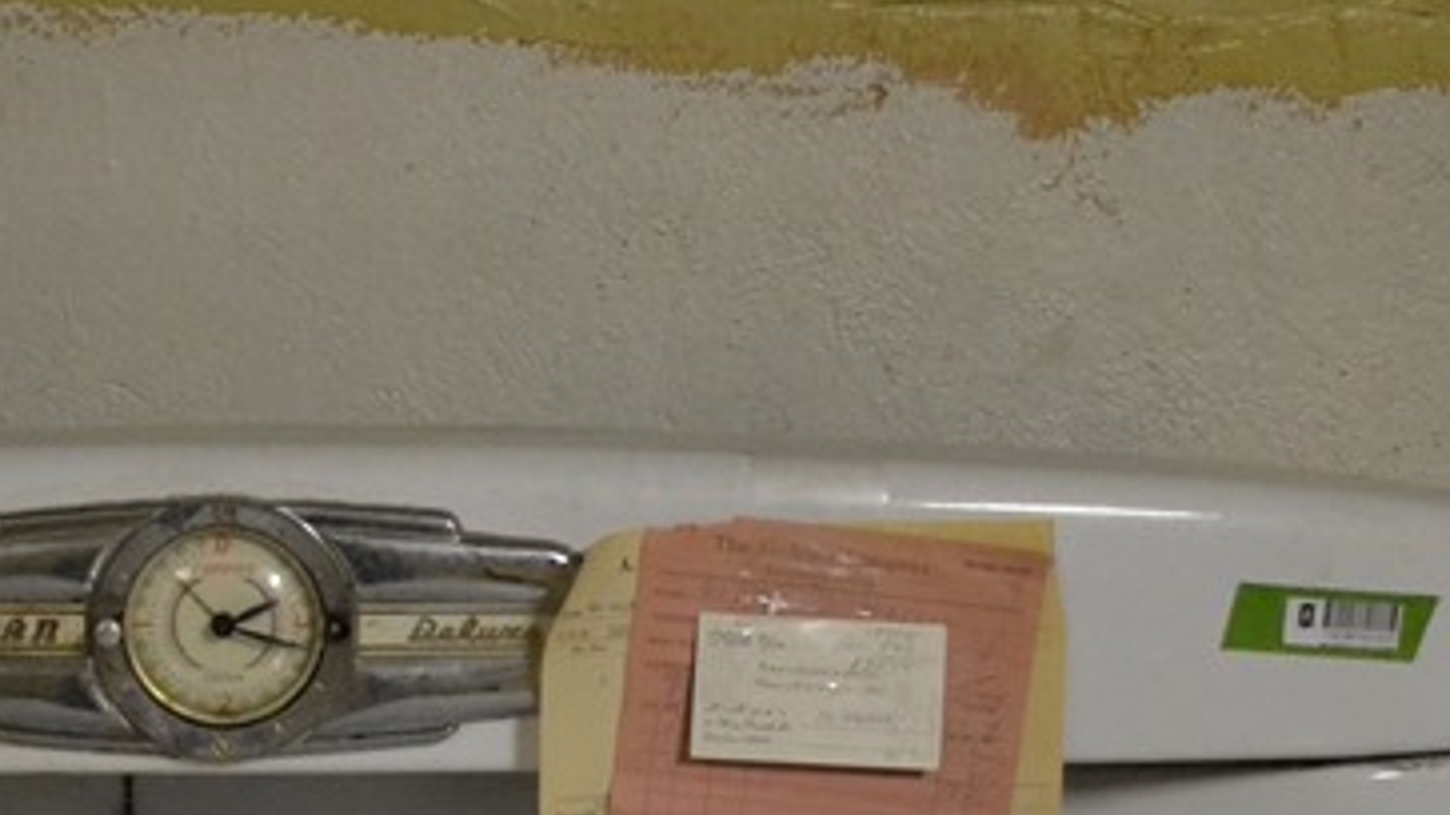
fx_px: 3998
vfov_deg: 11.5
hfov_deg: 20.3
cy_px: 853
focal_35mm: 104
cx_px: 260
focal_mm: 24
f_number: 4
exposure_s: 1/125
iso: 3200
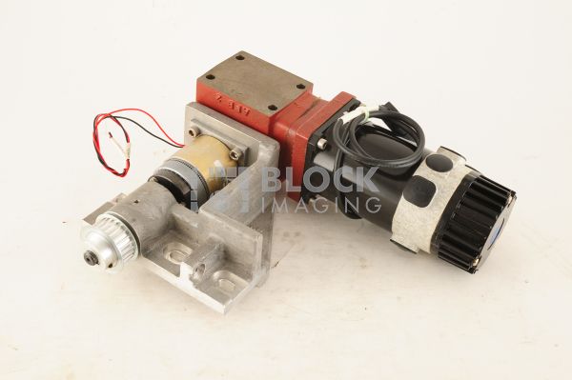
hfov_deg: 39.6
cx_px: 286
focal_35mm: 50
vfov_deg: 26.9
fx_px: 794
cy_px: 190
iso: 1600
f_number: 11
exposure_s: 1/125
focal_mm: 50
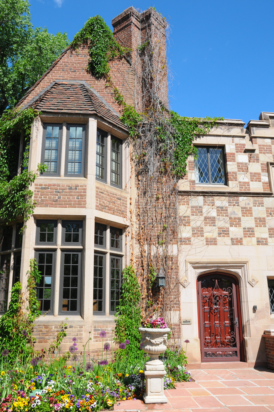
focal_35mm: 33
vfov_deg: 57.3
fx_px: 378
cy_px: 206
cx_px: 137
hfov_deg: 39.9
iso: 400
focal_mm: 22
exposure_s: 1/400
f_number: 10
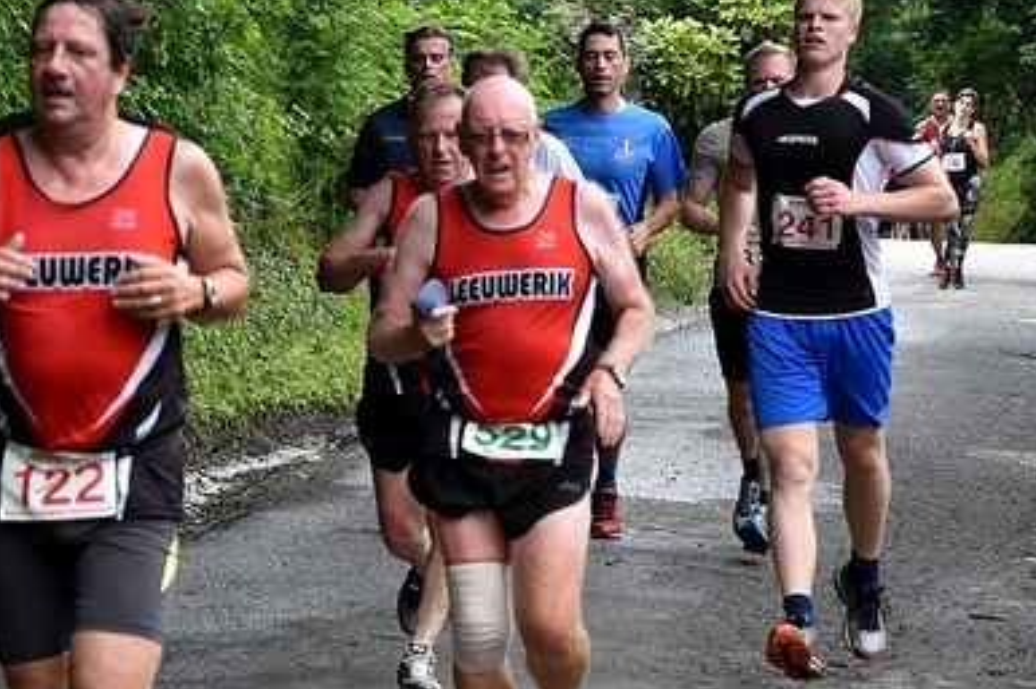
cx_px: 236
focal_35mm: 245
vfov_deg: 5.6
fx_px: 7041
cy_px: 416
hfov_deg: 8.4
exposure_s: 1/500
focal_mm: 105
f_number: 5.6
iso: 800
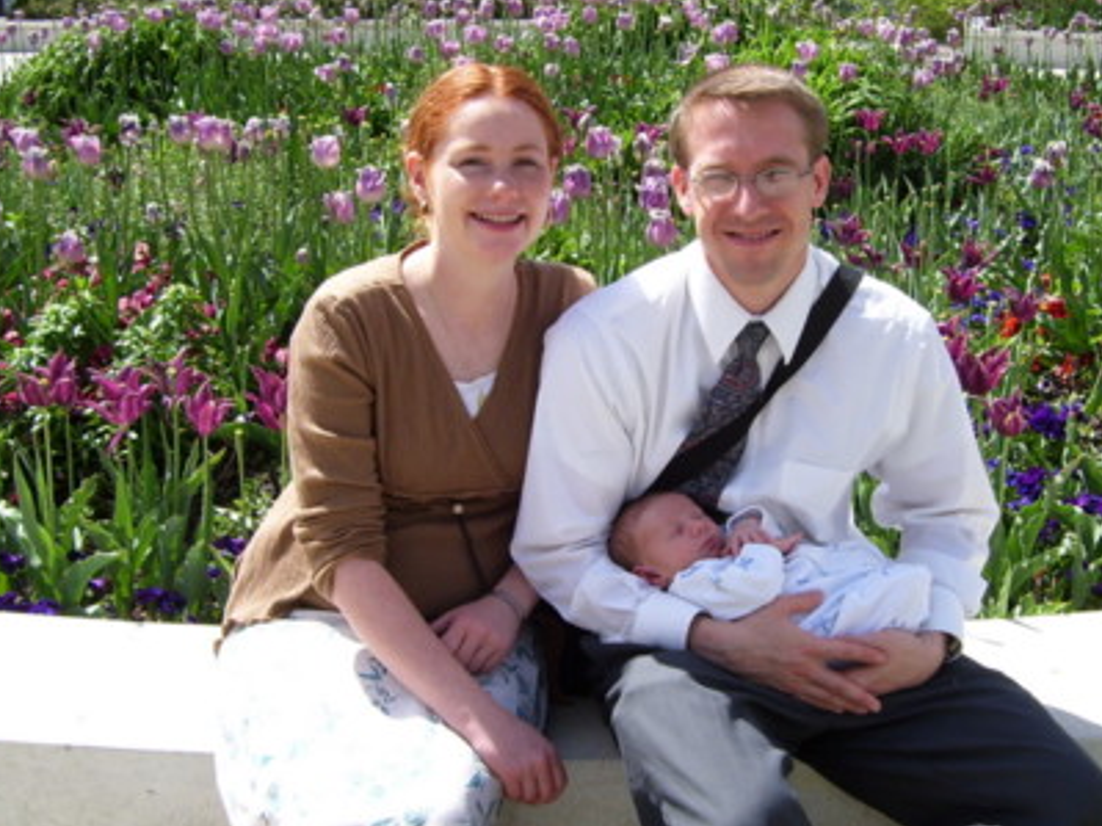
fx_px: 1655
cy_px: 472
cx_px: 624
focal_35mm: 52
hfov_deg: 36.8
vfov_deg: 28.0
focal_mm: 6
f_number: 4.8
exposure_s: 1/350
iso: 80
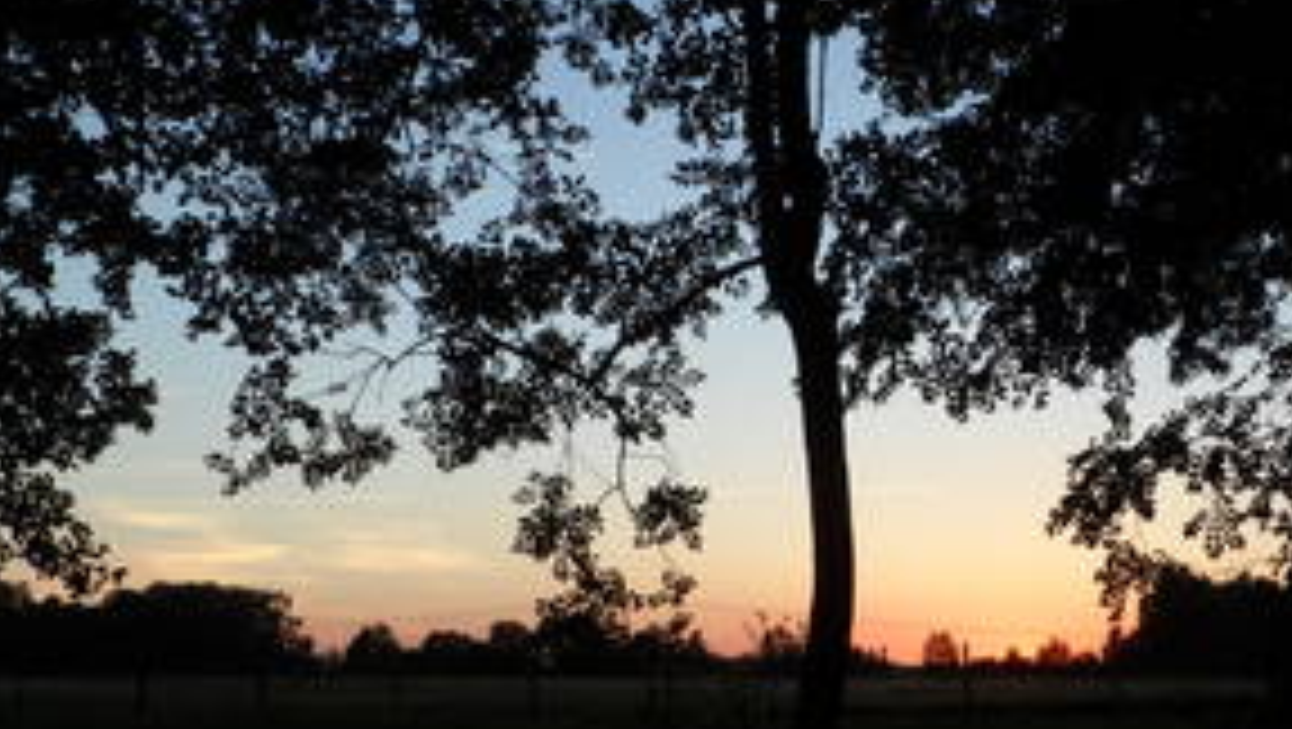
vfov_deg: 21.5
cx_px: 797
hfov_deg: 37.0
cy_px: 432
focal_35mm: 56
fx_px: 1920
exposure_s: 1/60
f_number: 5.2
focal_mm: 6.8
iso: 80
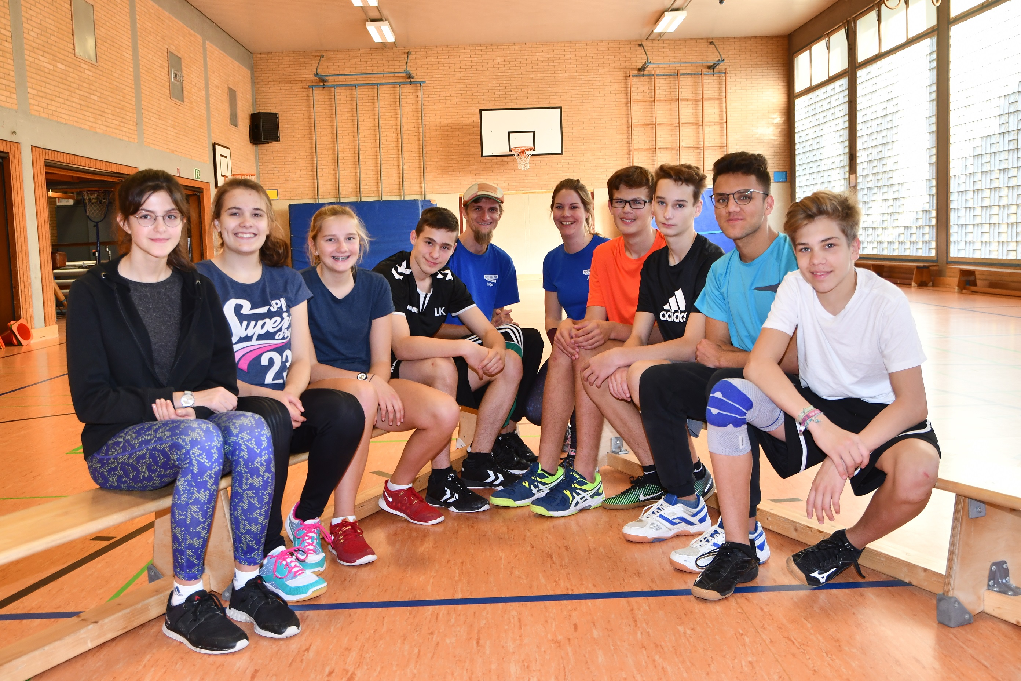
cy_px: 340
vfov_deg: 36.9
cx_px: 510
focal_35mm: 36
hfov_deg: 53.1
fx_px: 1021
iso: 500
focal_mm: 24
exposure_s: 1/60
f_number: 4
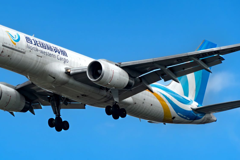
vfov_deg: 2.5
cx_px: 61
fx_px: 3706
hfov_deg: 3.7
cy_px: 90
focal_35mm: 556
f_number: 8
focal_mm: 240
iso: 250
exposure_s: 1/2000
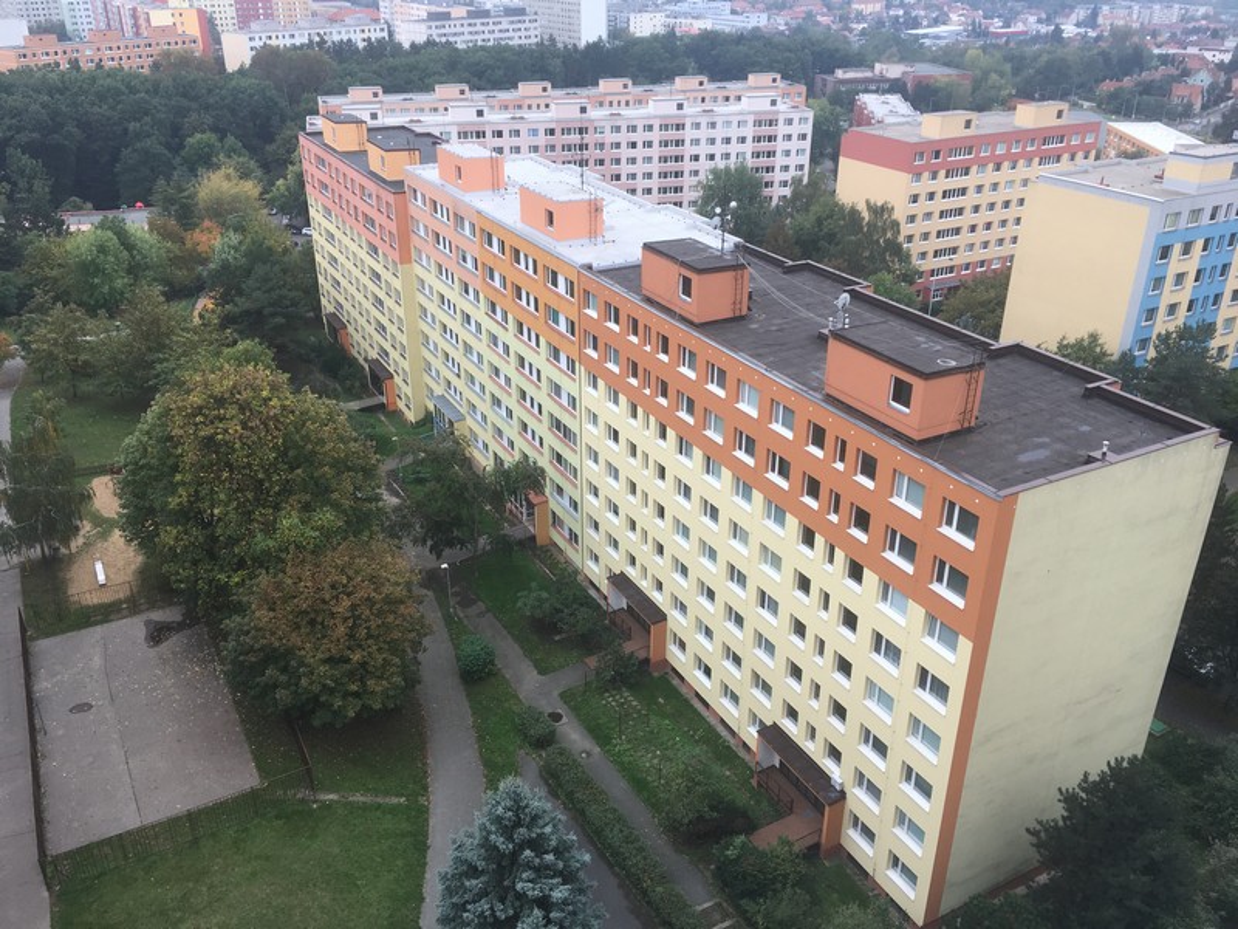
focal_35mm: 29
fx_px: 1037
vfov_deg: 48.2
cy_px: 464
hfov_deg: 61.7
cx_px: 619
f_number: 2.2
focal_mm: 4.15
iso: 25
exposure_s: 1/199
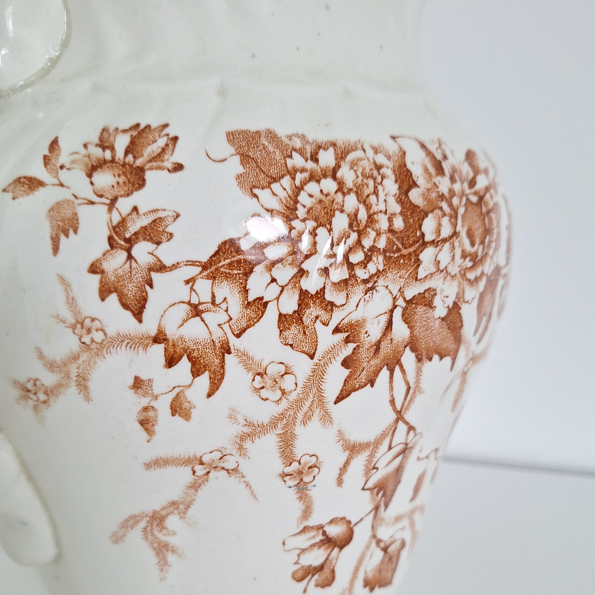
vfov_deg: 56.7
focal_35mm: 28
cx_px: 301
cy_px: 366
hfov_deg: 57.3
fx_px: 545
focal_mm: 5.54
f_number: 1.8
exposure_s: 1/50
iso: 64
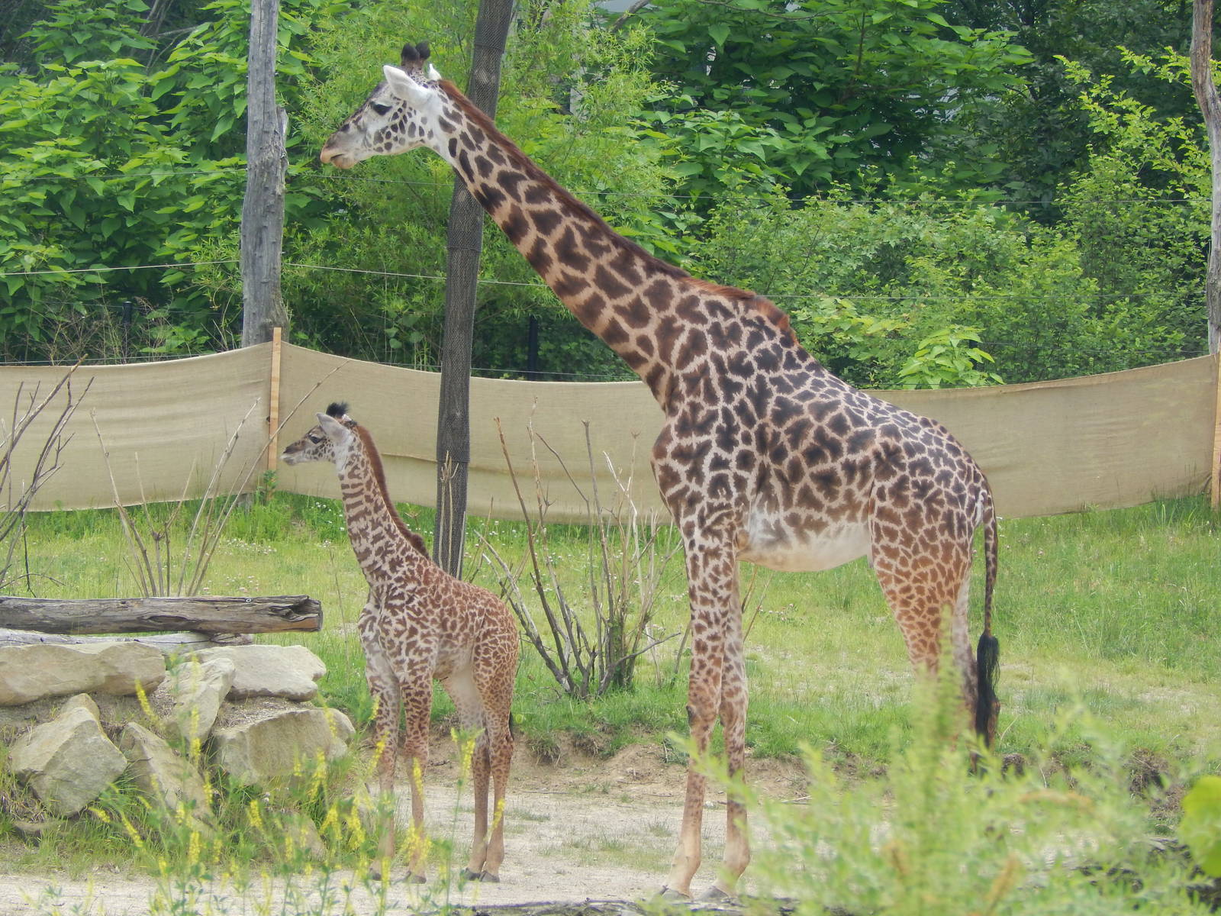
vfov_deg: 4.2
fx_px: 12345
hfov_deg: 5.7
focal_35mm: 350
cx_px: 610
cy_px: 458
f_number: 5.7
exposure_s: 1/125
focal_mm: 62.2
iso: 125
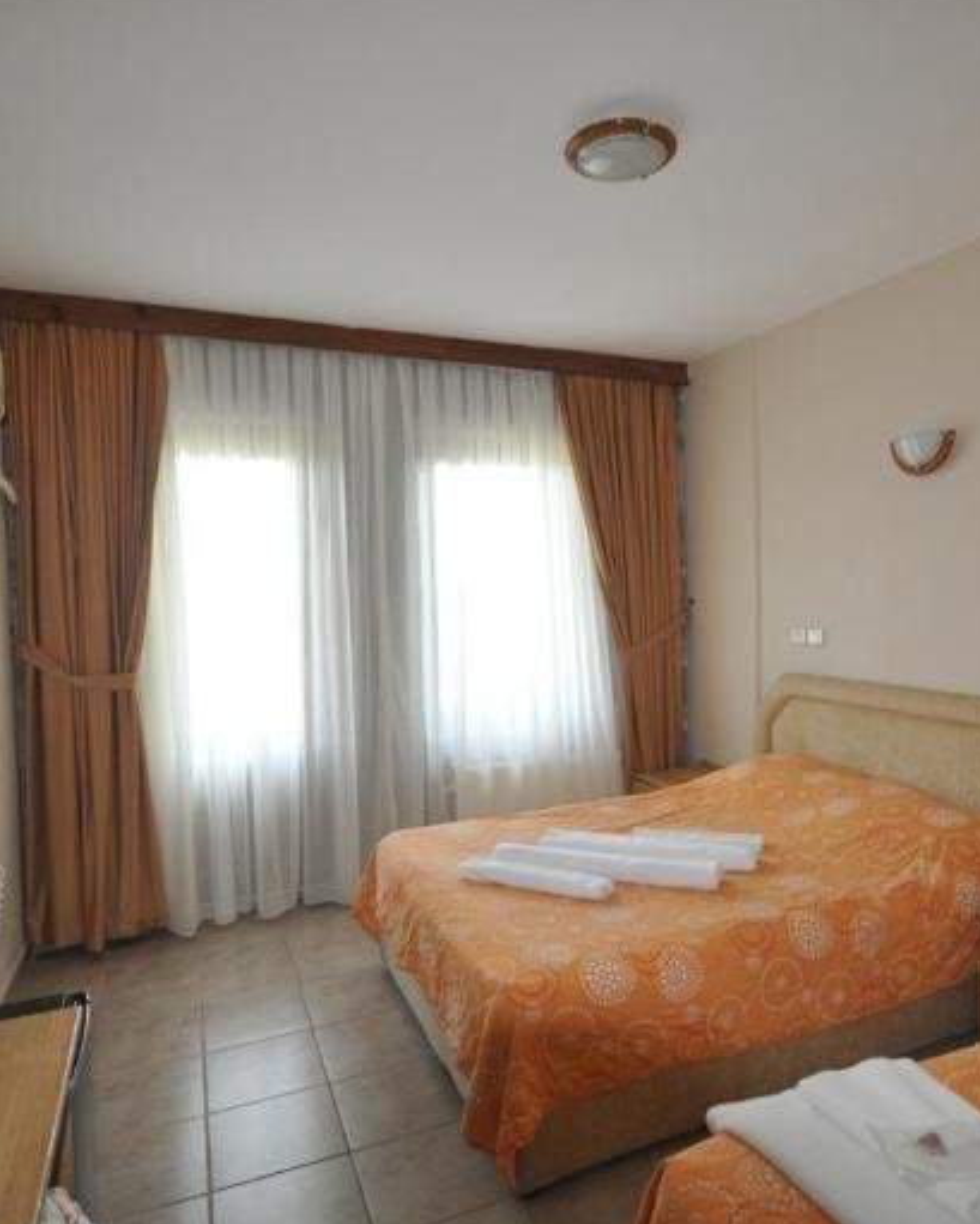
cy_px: 619
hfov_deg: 62.7
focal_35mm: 22
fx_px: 797
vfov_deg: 75.0
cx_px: 573
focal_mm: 10
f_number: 4
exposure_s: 1/100
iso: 800
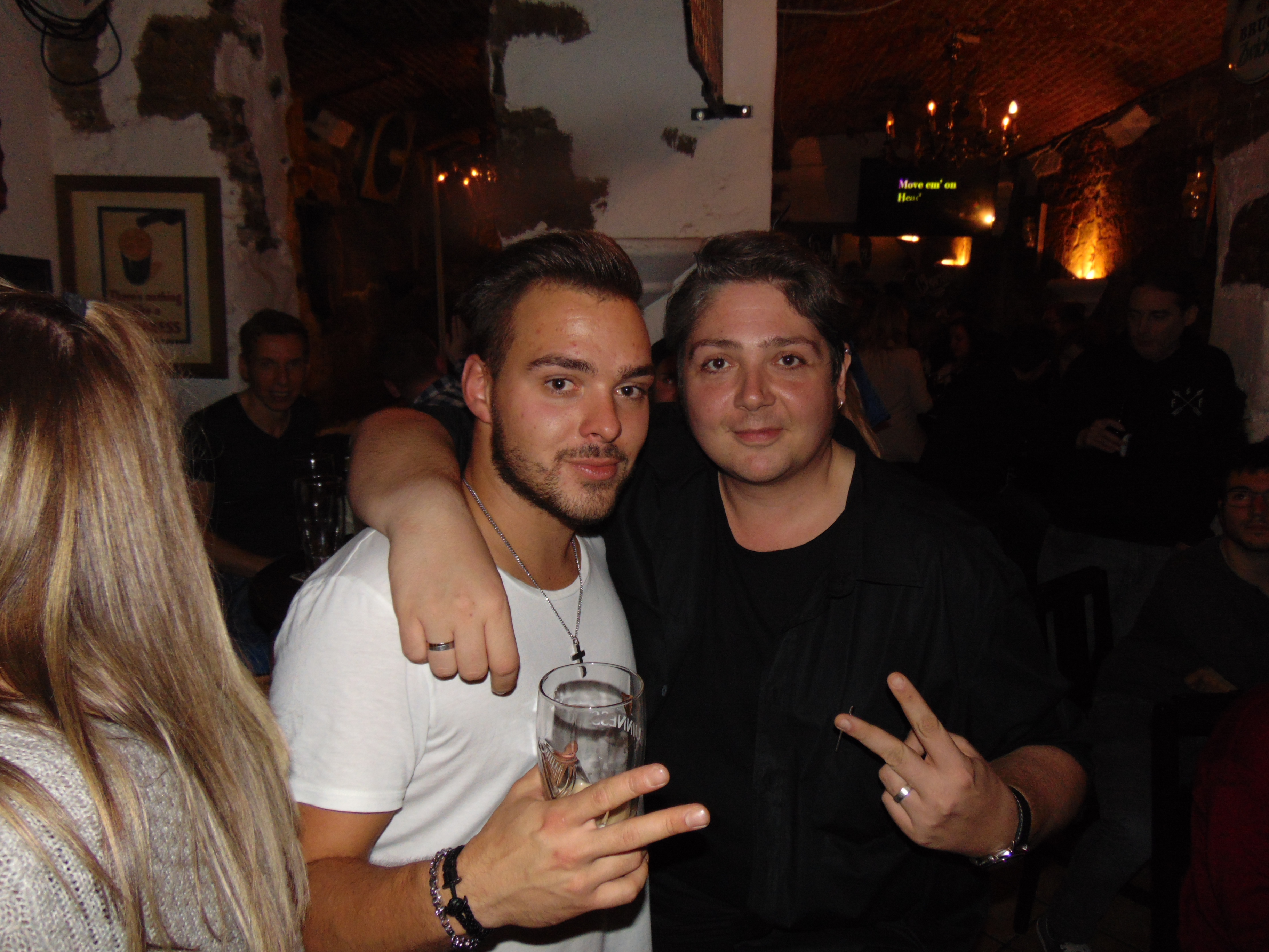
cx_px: 634
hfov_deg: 69.4
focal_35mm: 25
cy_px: 476
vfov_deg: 54.9
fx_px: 916
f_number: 3
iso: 200
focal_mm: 4.5
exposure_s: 1/8
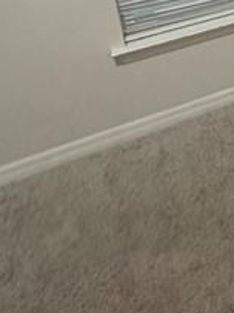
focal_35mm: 53
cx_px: 403
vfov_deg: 29.1
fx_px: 478
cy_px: -97
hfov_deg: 20.6
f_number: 2.2
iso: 160
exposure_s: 1/60
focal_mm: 2.22
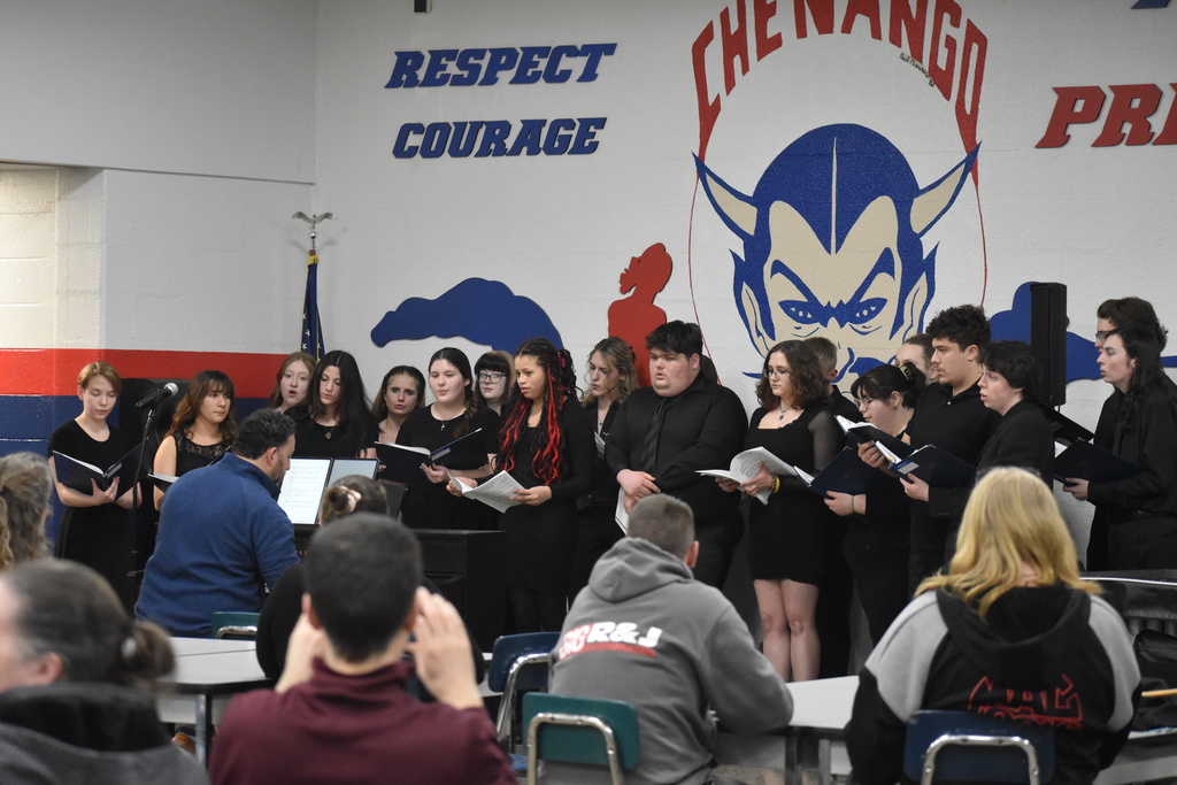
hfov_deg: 15.9
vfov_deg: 10.6
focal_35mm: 129
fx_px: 4218
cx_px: 588
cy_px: 392
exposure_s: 1/125
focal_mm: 86
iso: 4000
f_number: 4.8
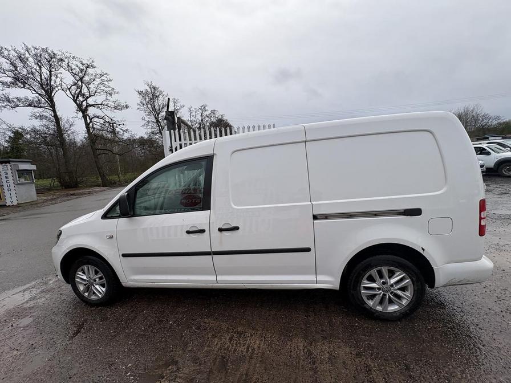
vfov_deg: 85.7
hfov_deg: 102.1
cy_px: 192
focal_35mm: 14
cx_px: 256
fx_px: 207
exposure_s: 1/687
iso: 50
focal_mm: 2.22
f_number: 2.2
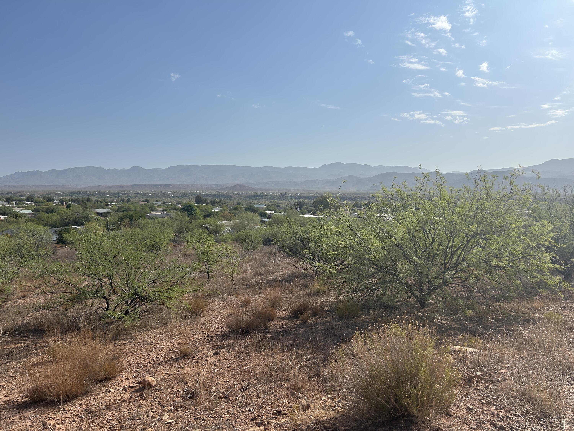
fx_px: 431
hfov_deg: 67.3
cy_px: 216
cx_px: 287
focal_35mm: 26
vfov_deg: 53.1
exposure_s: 1/8696
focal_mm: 5.7
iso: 50
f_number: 1.5
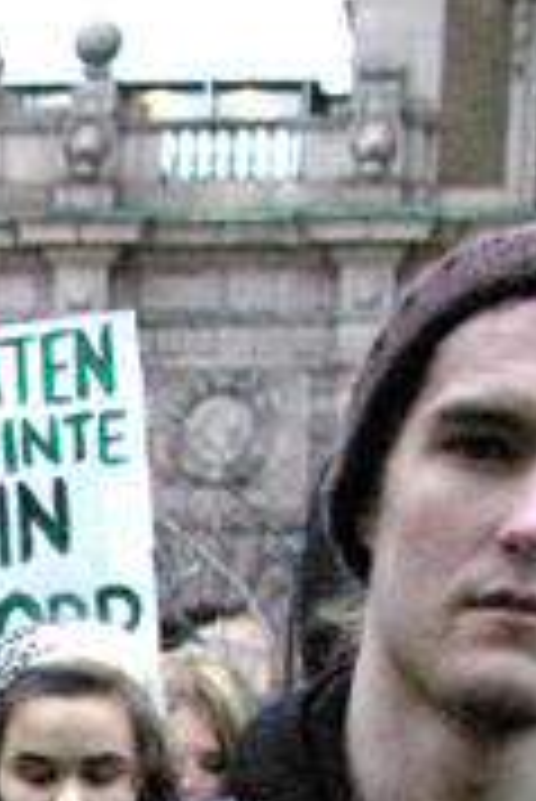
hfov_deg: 6.9
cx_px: -583
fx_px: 4257
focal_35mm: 191
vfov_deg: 10.1
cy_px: 1485
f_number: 4
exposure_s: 1/60
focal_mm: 26
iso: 800
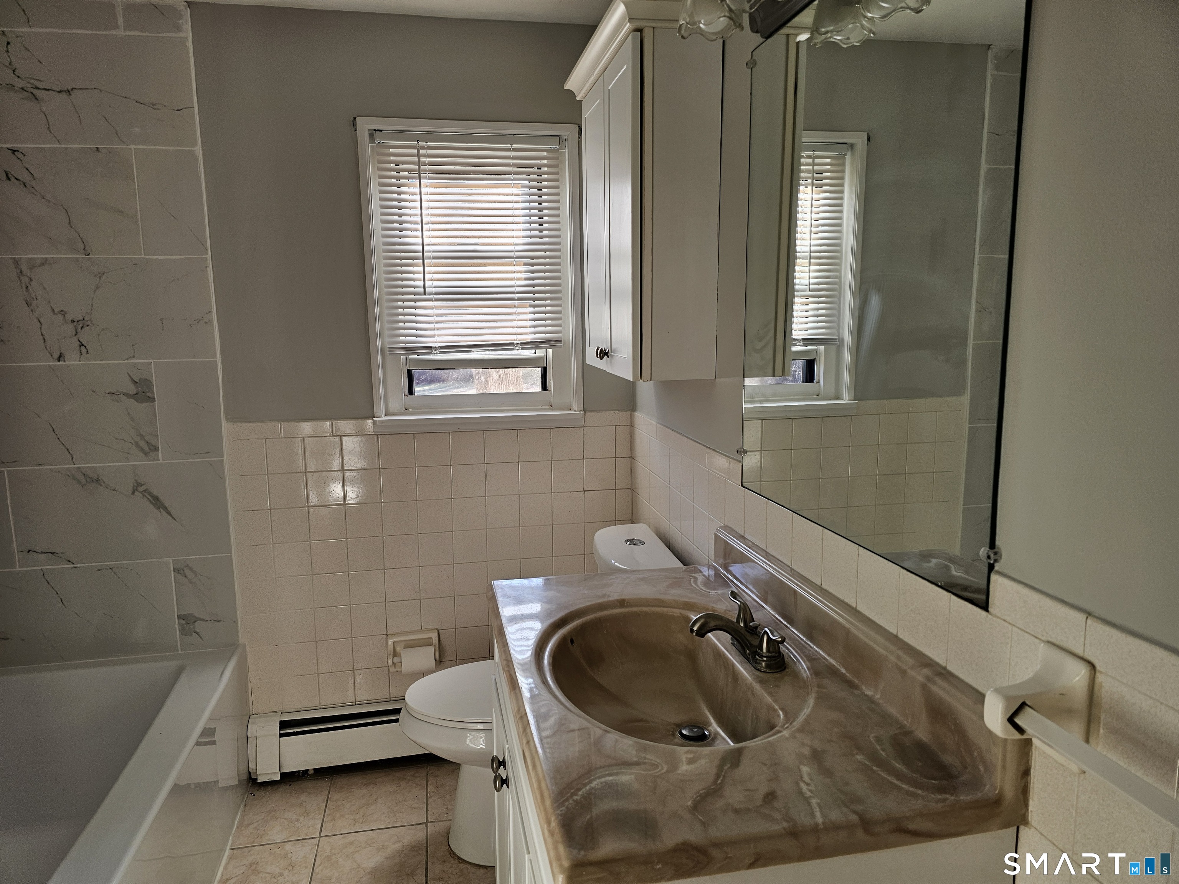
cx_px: 590
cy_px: 442
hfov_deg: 73.9
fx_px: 783
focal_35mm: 23
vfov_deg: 58.9
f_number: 1.7
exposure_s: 1/180
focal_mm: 6.3
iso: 80
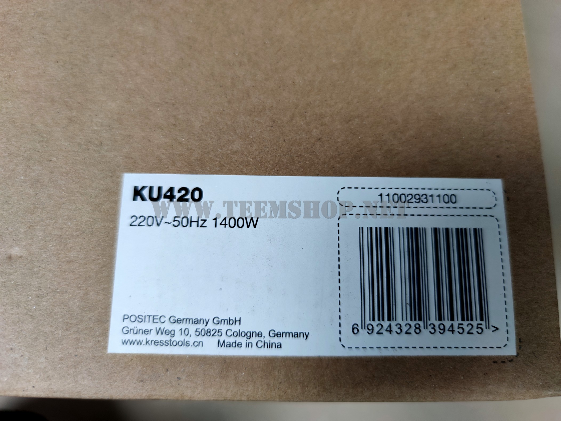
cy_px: 210
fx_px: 389
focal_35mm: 24
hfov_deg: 71.6
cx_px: 280
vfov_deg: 56.8
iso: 170
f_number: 1.69
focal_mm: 6.72
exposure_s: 1/100
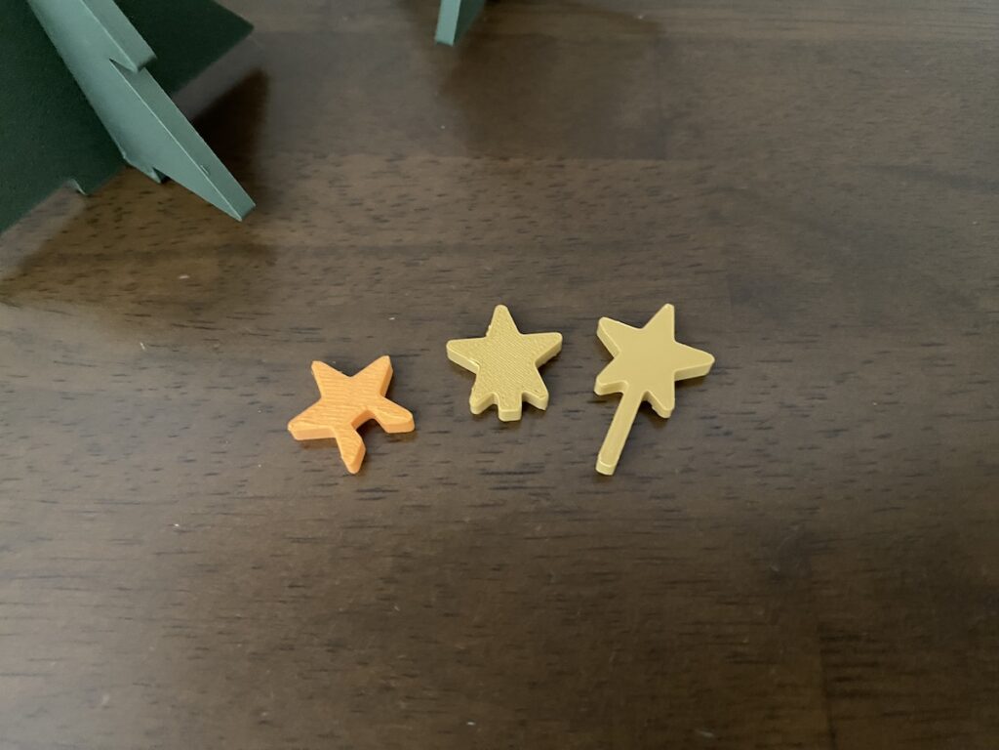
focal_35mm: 25
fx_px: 721
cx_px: 500
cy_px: 375
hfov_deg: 69.4
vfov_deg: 54.9
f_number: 1.8
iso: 1000
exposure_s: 1/30
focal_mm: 4.25
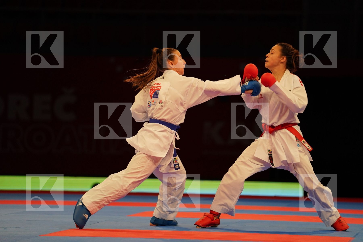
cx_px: 182
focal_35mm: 167
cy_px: 121
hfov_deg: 12.3
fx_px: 1684
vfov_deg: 8.2
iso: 1600
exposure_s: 1/1000
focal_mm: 167
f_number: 2.8
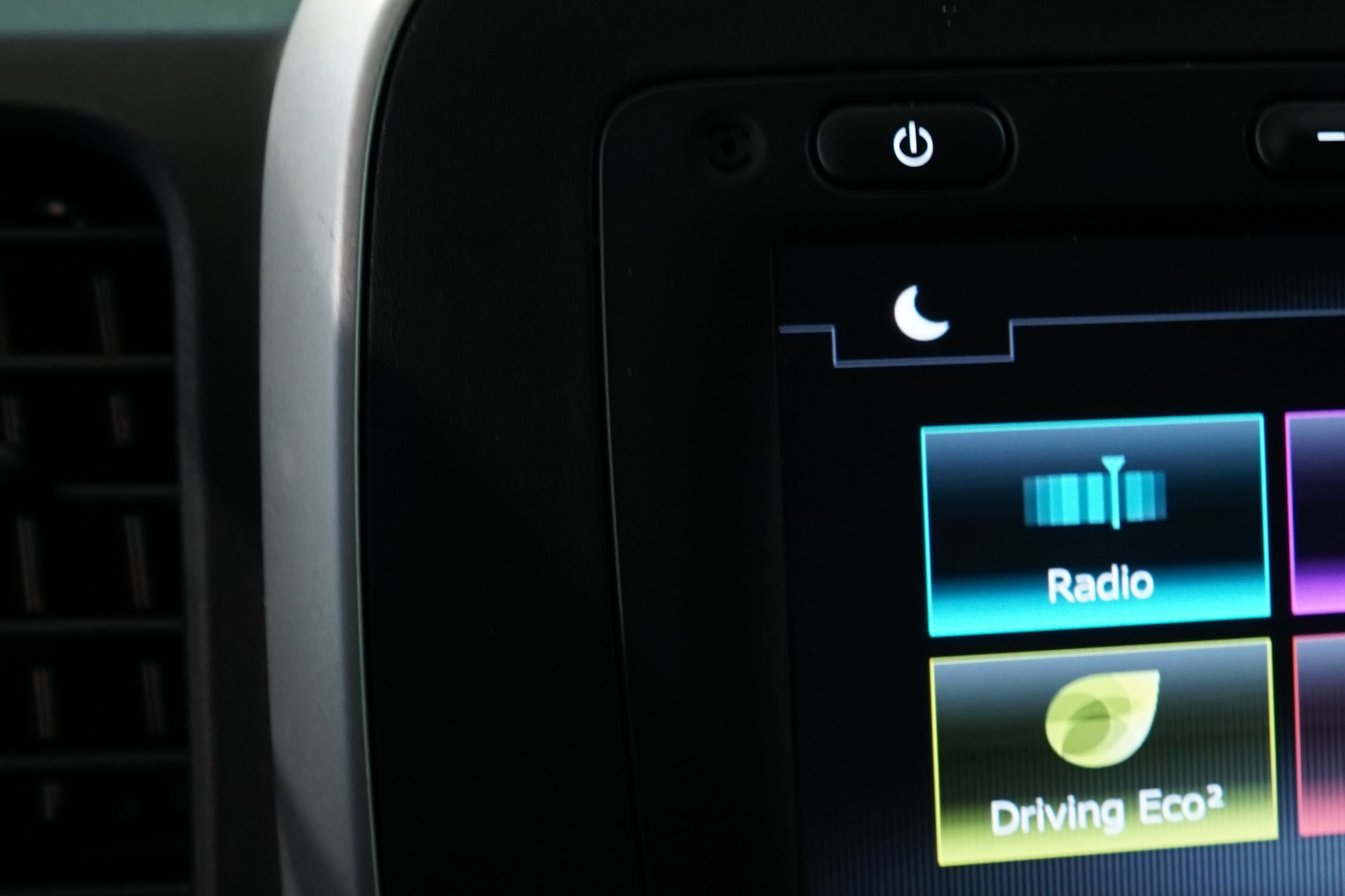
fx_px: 2578
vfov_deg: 19.7
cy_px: 418
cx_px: 1464
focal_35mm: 69
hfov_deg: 26.9
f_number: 6.3
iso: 500
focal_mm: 29
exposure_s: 1/13
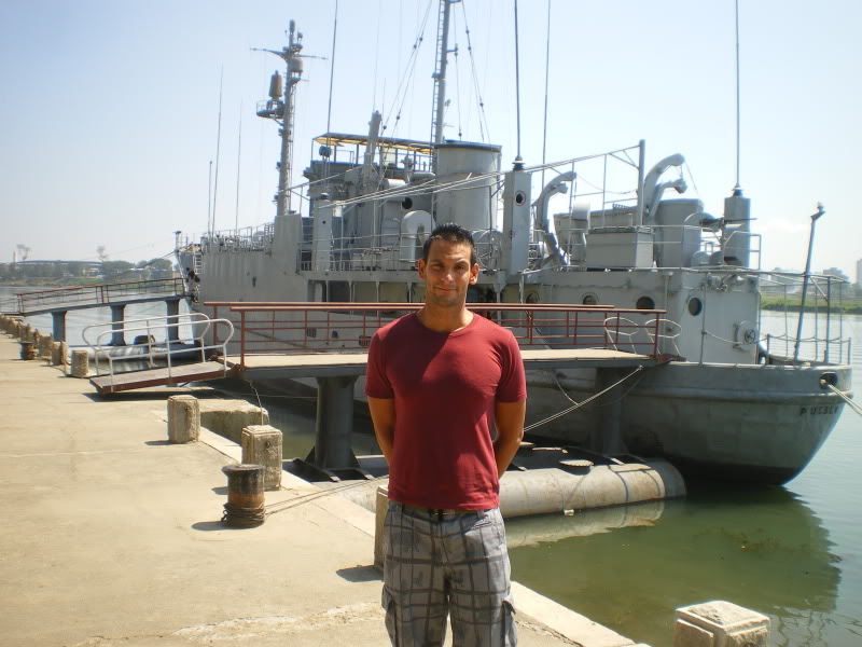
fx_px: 896
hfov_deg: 51.4
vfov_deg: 39.7
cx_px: 431
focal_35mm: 36
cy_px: 324
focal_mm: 6.3
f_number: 4.6
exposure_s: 1/250
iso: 50
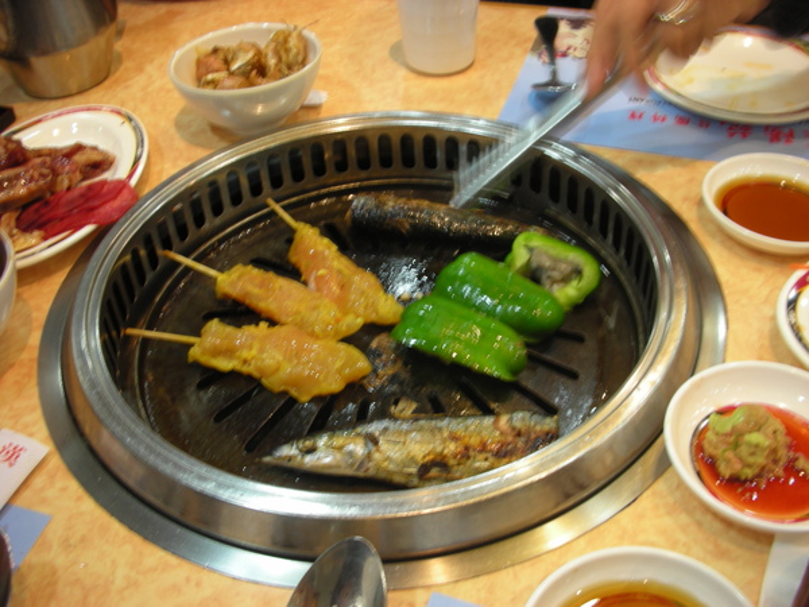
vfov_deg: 40.7
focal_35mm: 35
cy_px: 304
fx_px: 818
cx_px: 404
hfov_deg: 52.6
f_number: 3
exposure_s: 1/4.9
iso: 50
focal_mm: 5.8
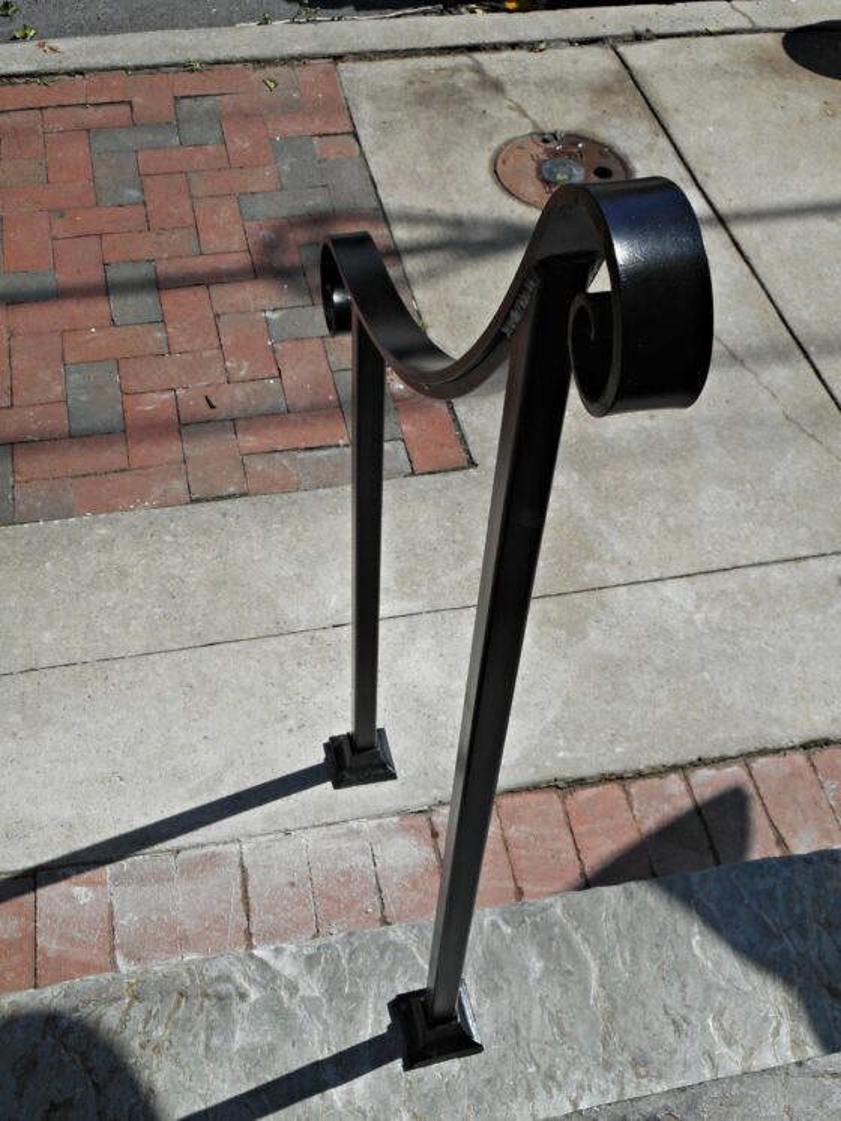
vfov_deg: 43.0
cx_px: 420
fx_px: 1426
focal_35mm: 44
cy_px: 560
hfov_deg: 32.9
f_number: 4.7
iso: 80
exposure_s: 1/640
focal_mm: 7.9
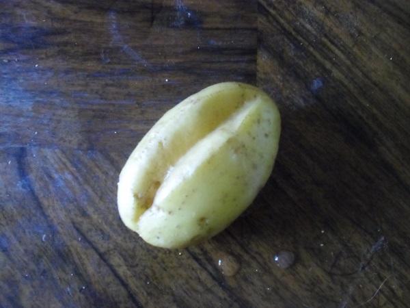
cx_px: 205
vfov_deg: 37.7
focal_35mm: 38
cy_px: 154
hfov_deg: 49.0
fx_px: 450
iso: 800
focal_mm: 6.9
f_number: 3.9
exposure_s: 1/15
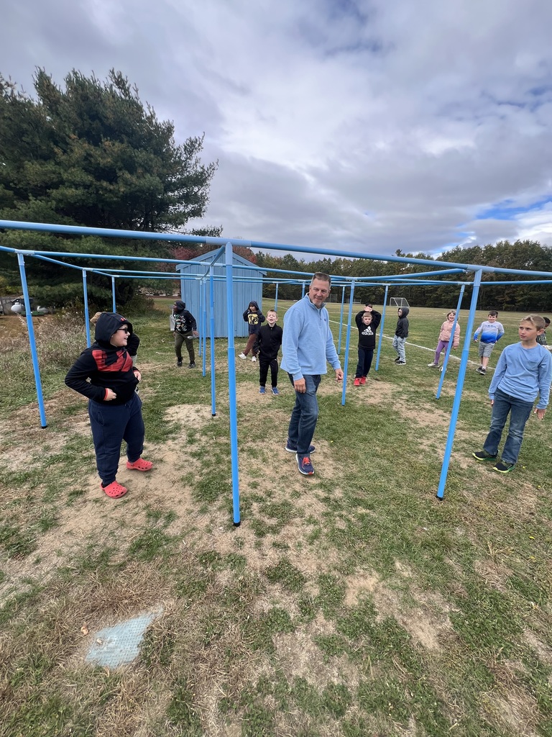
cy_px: 368
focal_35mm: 13
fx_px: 276
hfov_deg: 89.9
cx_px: 276
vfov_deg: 106.2
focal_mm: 1.57
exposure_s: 1/494
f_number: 1.8
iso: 32
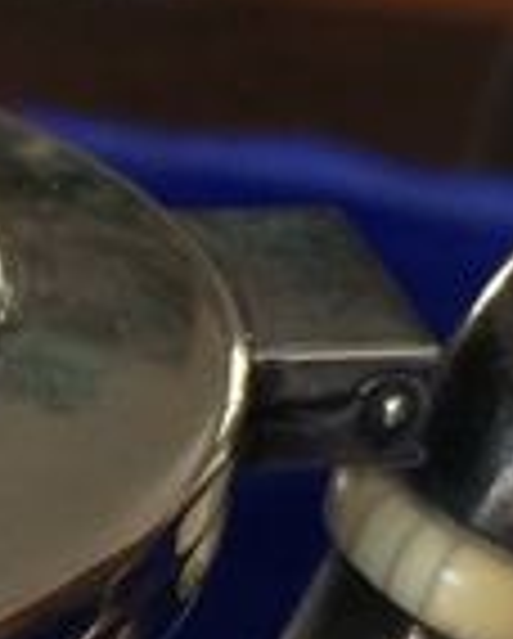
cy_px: 448
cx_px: -544
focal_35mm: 185
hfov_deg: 8.0
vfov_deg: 10.4
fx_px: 3504
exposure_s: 1/30
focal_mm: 4.12
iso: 100
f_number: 2.2
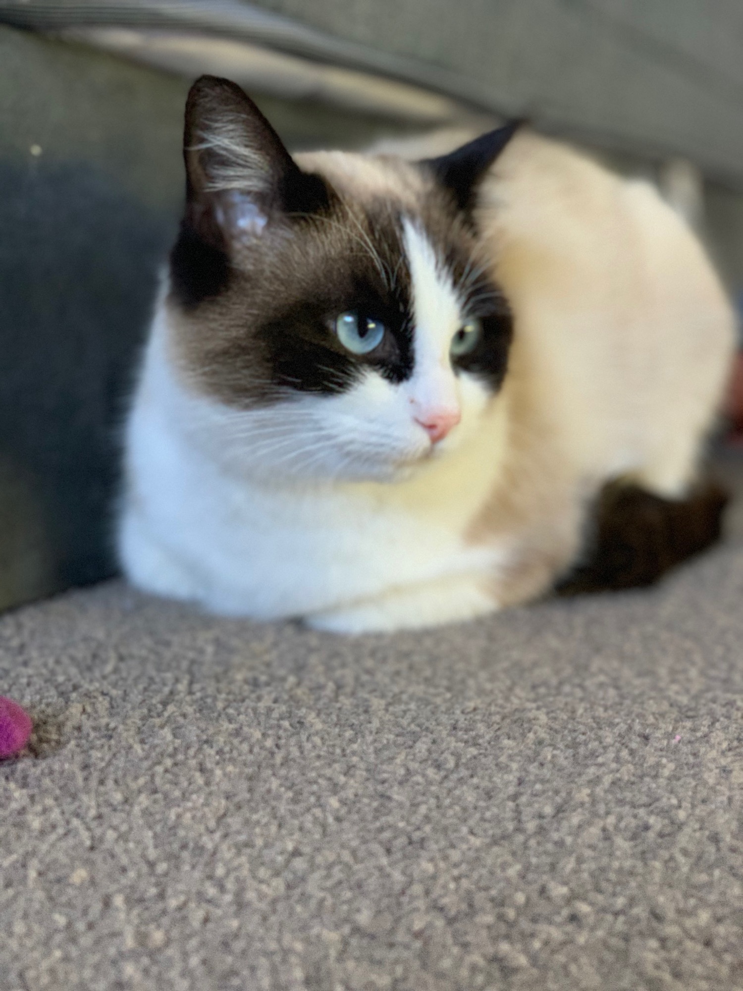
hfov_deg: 28.0
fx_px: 1488
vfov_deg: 36.8
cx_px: 372
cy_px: 496
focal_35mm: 52
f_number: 2.4
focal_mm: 6
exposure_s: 1/60
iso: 400
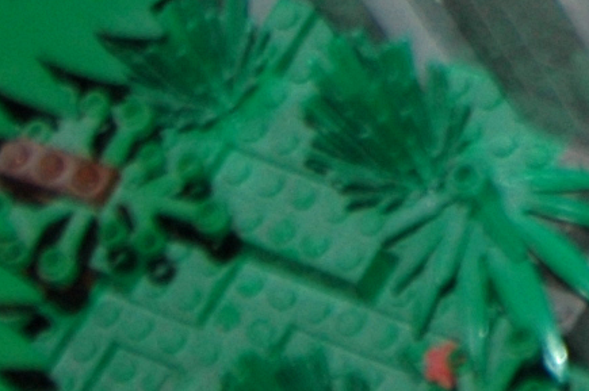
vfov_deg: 5.3
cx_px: 1728
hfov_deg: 7.4
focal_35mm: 249
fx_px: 4069
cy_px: -513
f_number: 3.5
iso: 200
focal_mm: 24
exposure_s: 1/60
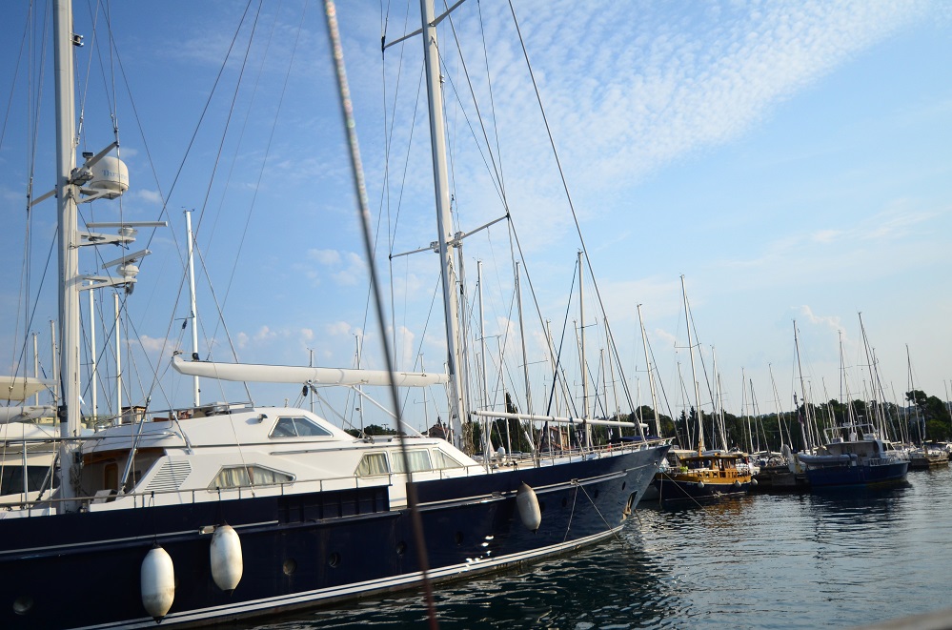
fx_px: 871
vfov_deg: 39.8
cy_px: 315
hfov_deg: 57.3
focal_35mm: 33
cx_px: 476
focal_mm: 22
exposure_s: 1/5000
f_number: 4
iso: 400
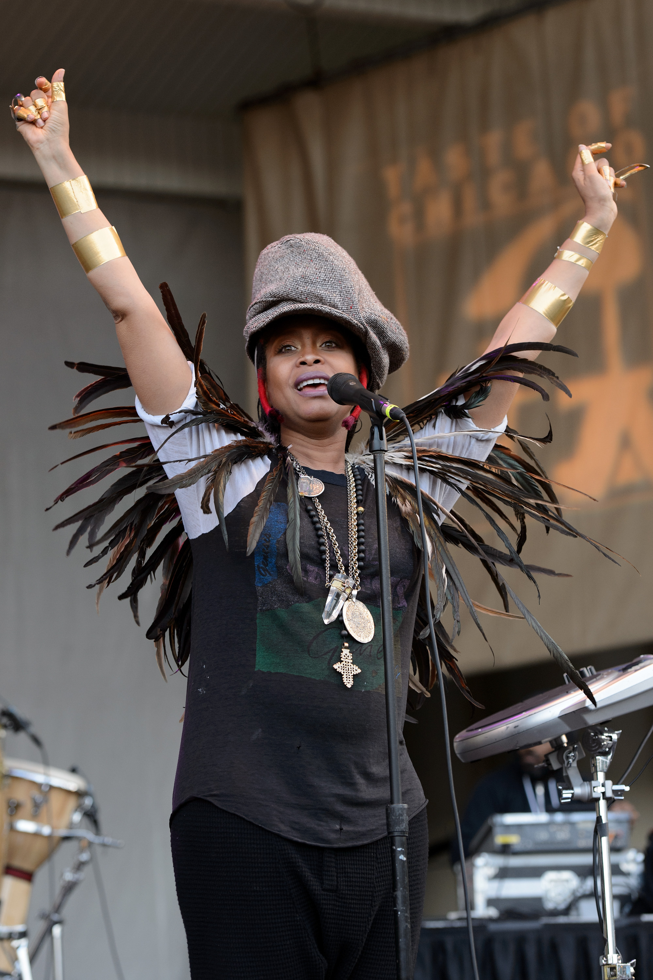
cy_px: 490
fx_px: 2775
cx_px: 326
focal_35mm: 102
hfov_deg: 13.4
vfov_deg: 20.0
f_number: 4
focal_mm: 102
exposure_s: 1/320
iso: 640
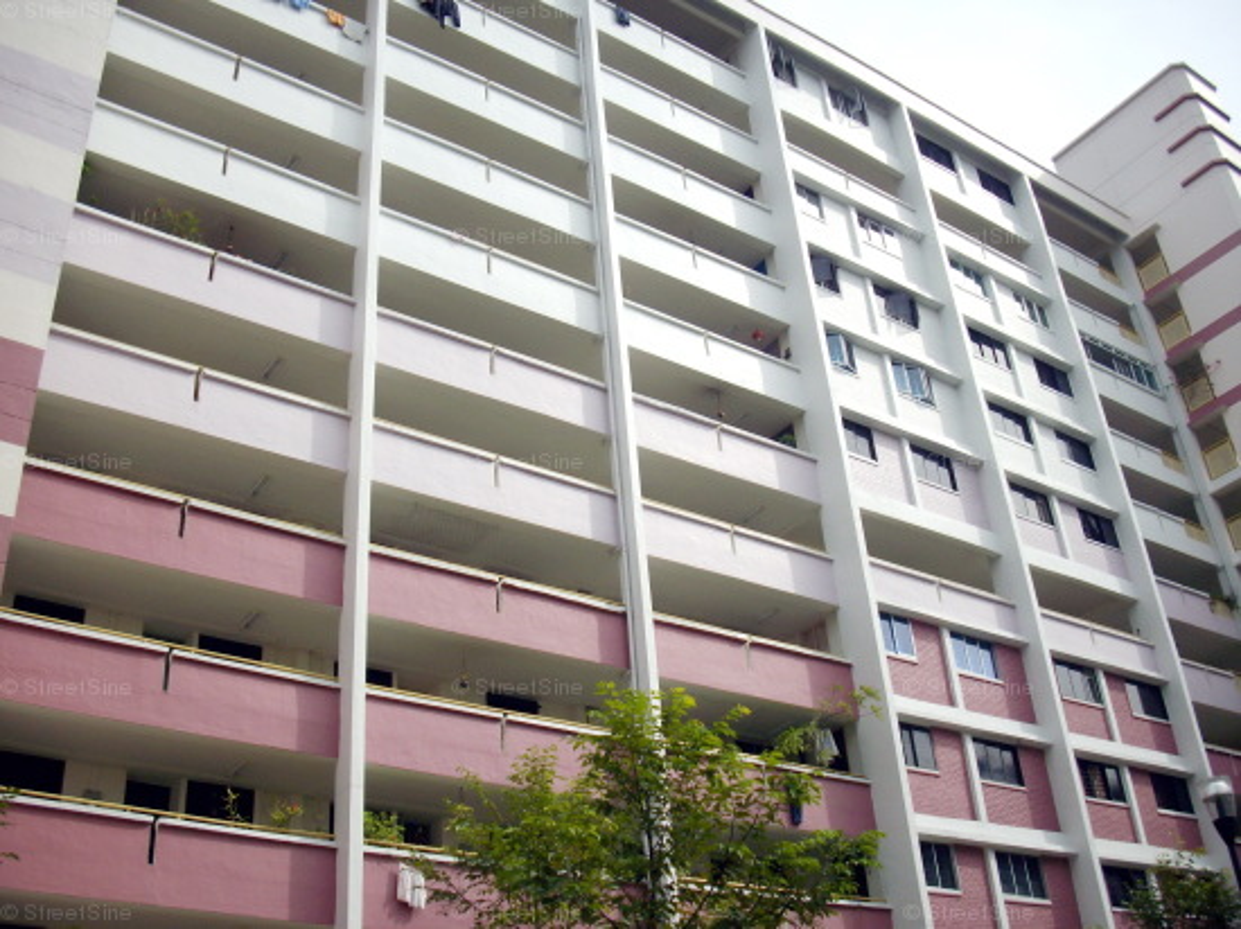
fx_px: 1326
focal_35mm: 37
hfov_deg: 50.2
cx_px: 620
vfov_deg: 38.6
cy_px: 464
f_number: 5.6
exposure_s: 1/400
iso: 80
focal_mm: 6.2
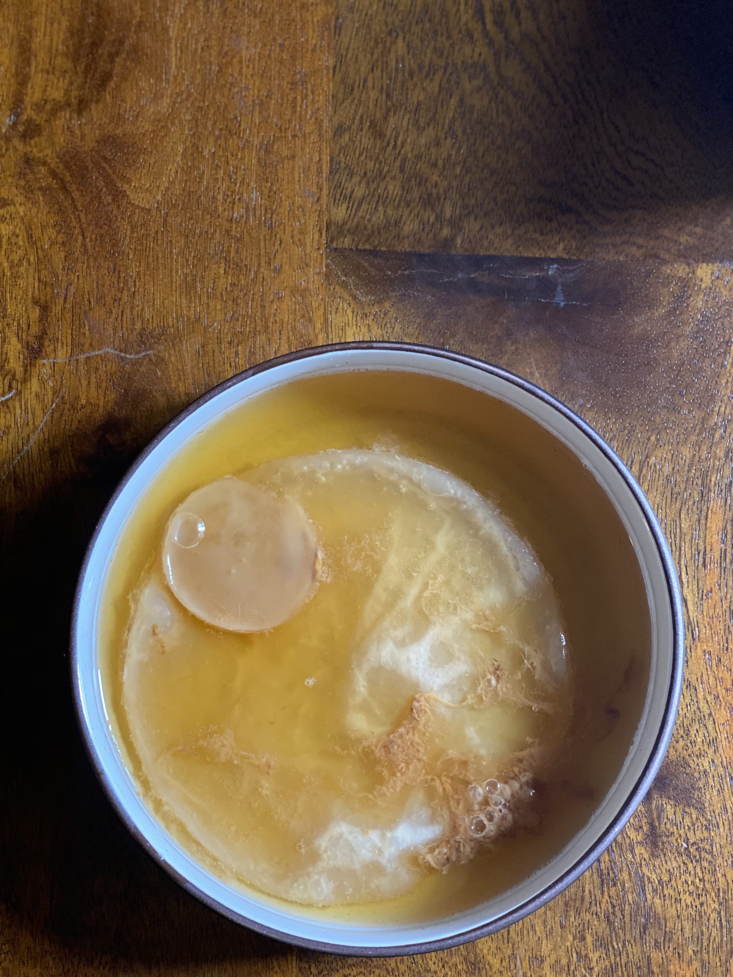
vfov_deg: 36.8
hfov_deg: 28.0
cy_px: 488
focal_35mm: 52
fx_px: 1468
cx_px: 366
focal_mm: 6
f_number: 2
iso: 320
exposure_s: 1/40
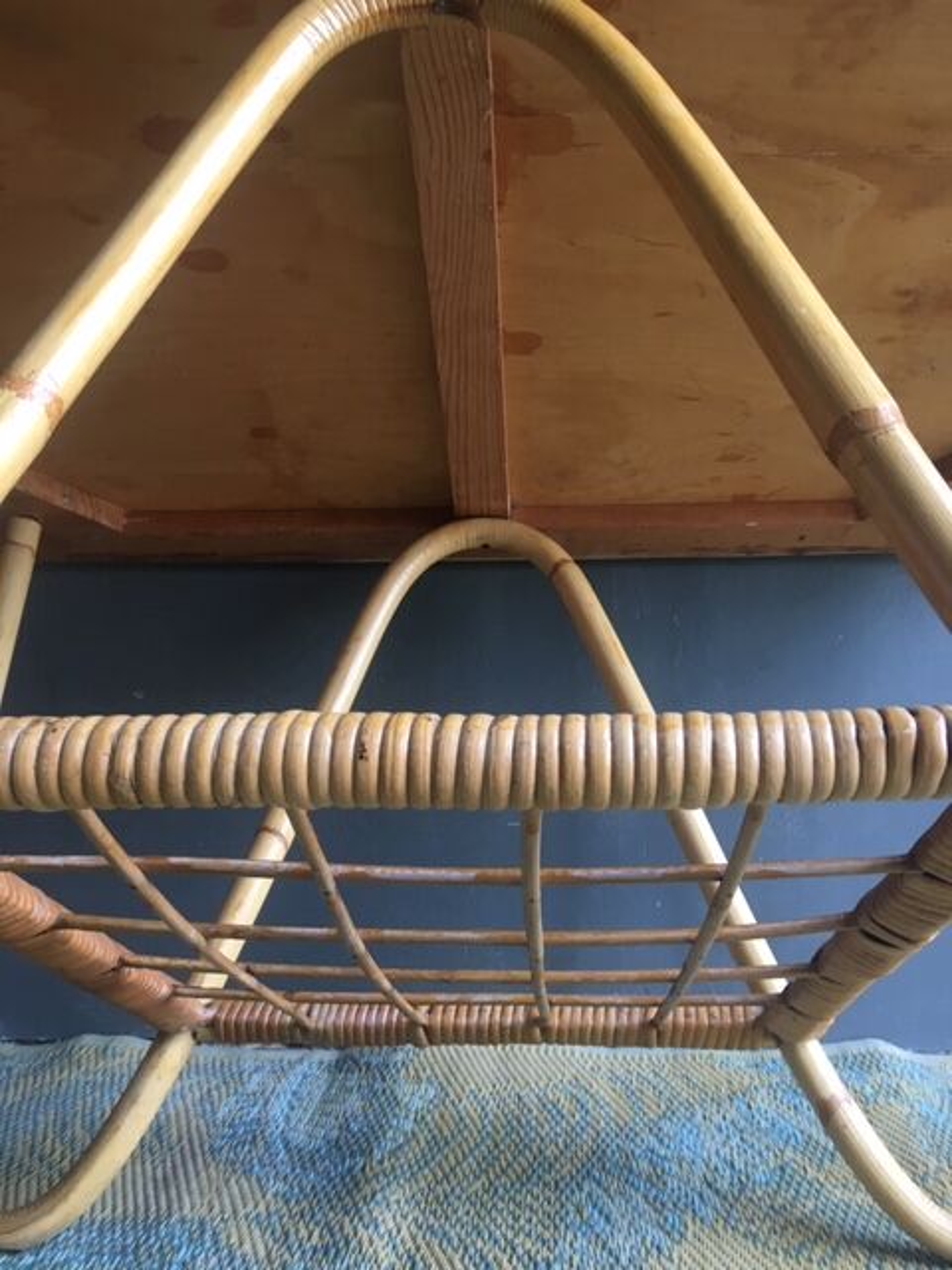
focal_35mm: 29
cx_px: 476
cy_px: 635
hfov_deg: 48.2
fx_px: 1063
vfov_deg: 61.7
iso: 32
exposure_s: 1/33
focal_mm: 4.15
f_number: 2.2
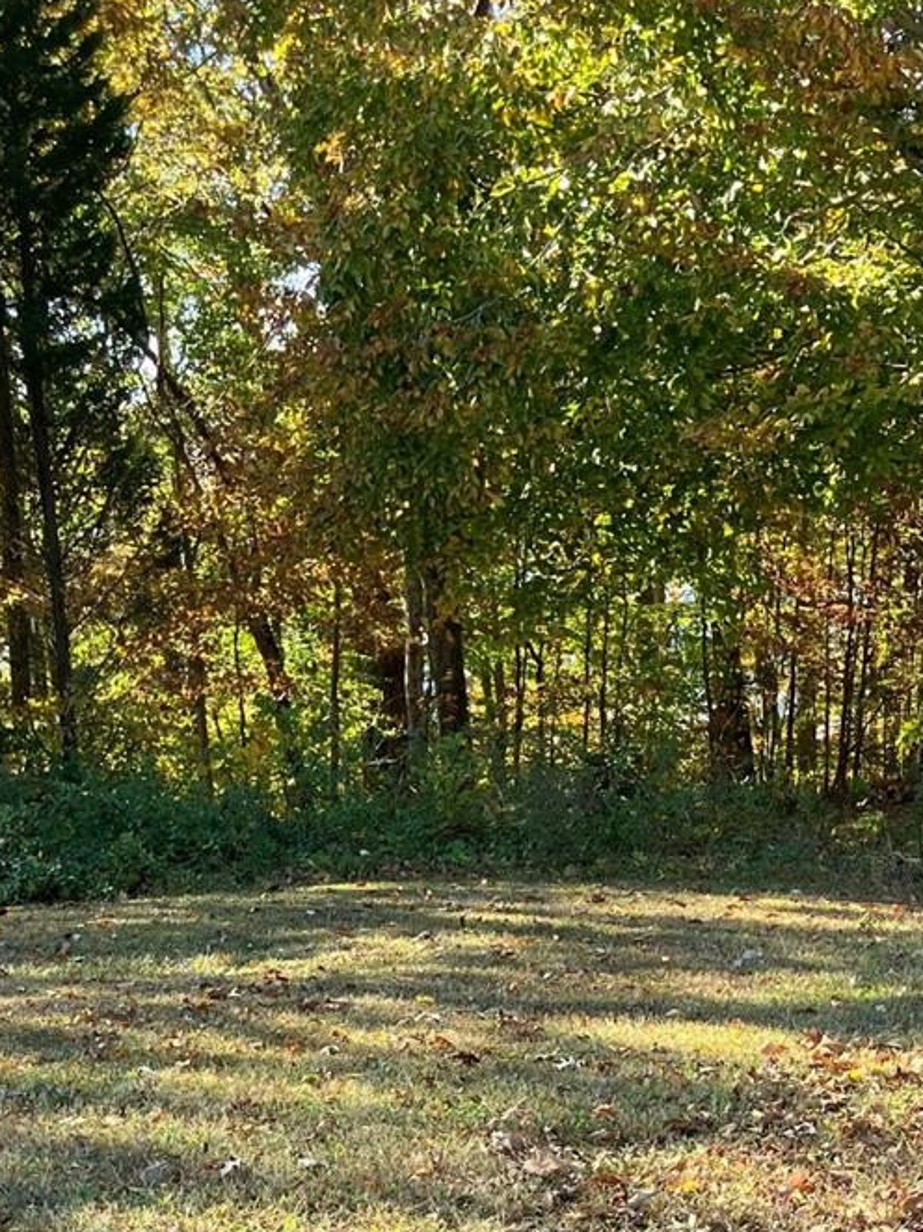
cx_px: 456
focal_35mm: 65
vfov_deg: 28.8
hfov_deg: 22.6
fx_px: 2312
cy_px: 1079
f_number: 1.8
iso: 25
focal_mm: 3.99
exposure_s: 1/148
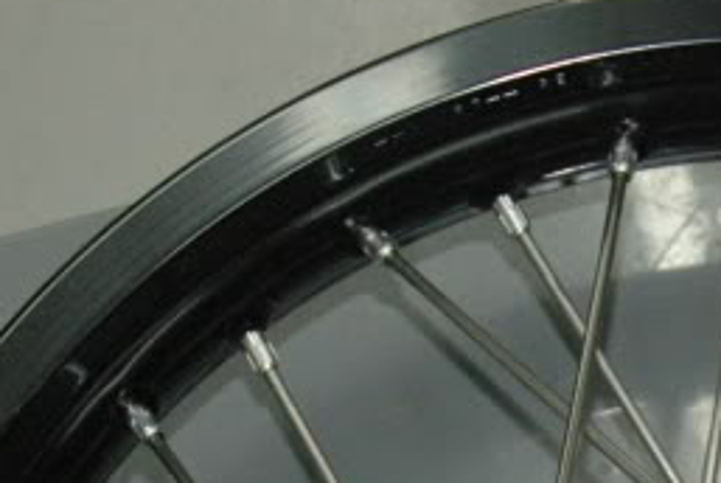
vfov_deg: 9.1
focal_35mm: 143
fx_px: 2867
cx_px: 781
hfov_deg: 14.0
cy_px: 935
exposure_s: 1/125
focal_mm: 24
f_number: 4.5
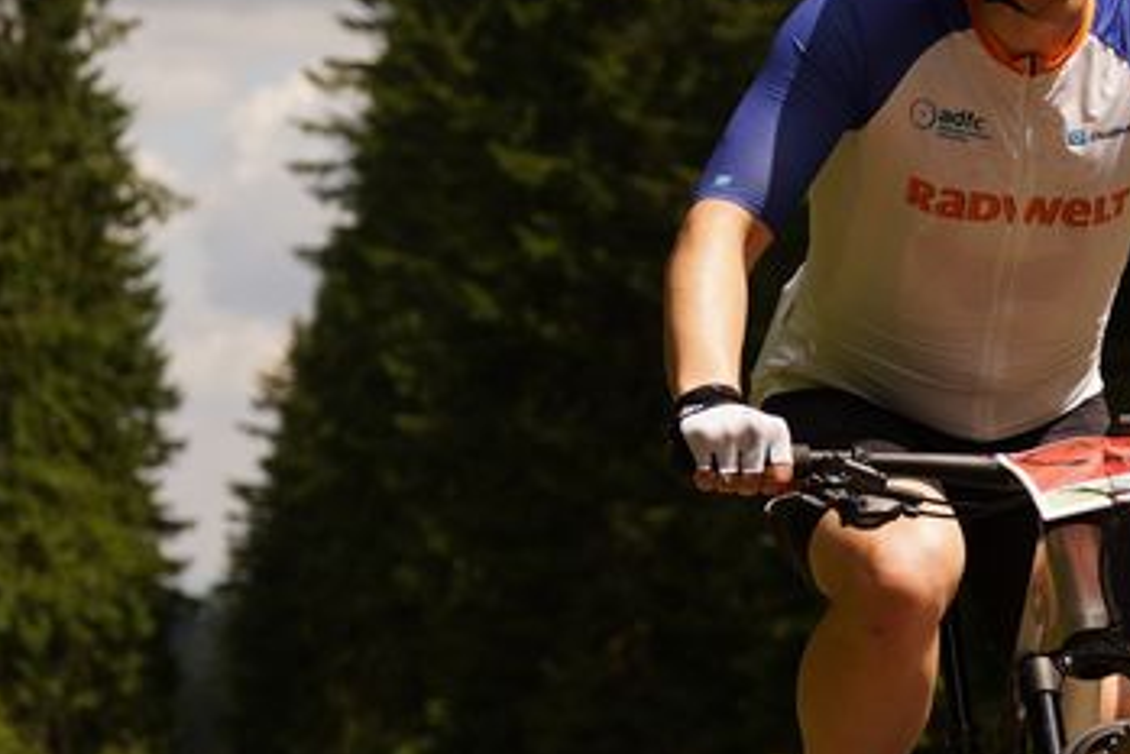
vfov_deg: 8.5
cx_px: 1101
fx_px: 5058
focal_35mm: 161
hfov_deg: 12.6
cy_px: 676
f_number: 2.8
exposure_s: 1/2500
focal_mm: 46.9
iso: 100
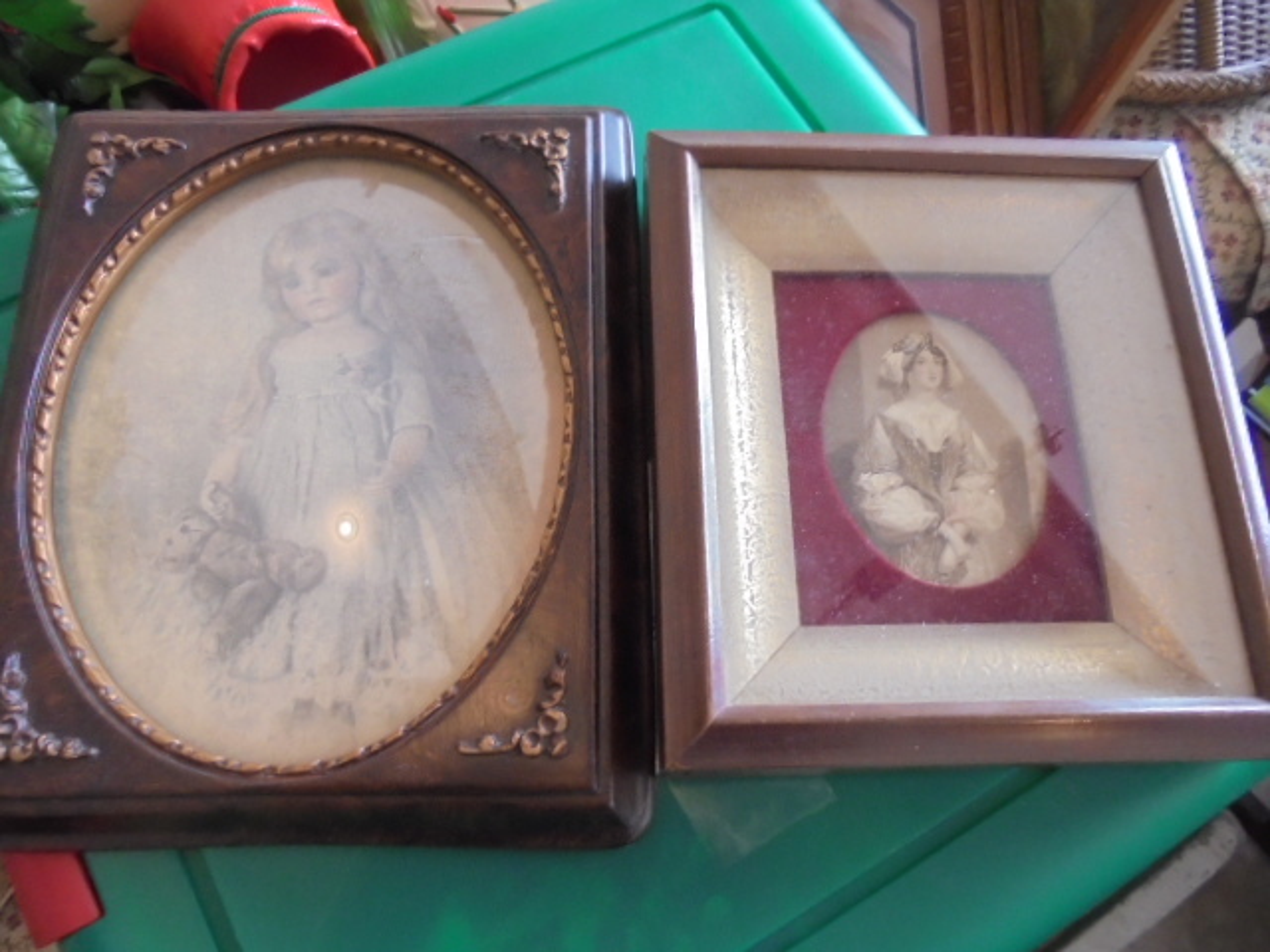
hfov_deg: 67.3
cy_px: 476
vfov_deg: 53.1
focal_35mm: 26
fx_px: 954
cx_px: 635
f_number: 3.5
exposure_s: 1/30
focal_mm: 4.6
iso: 320
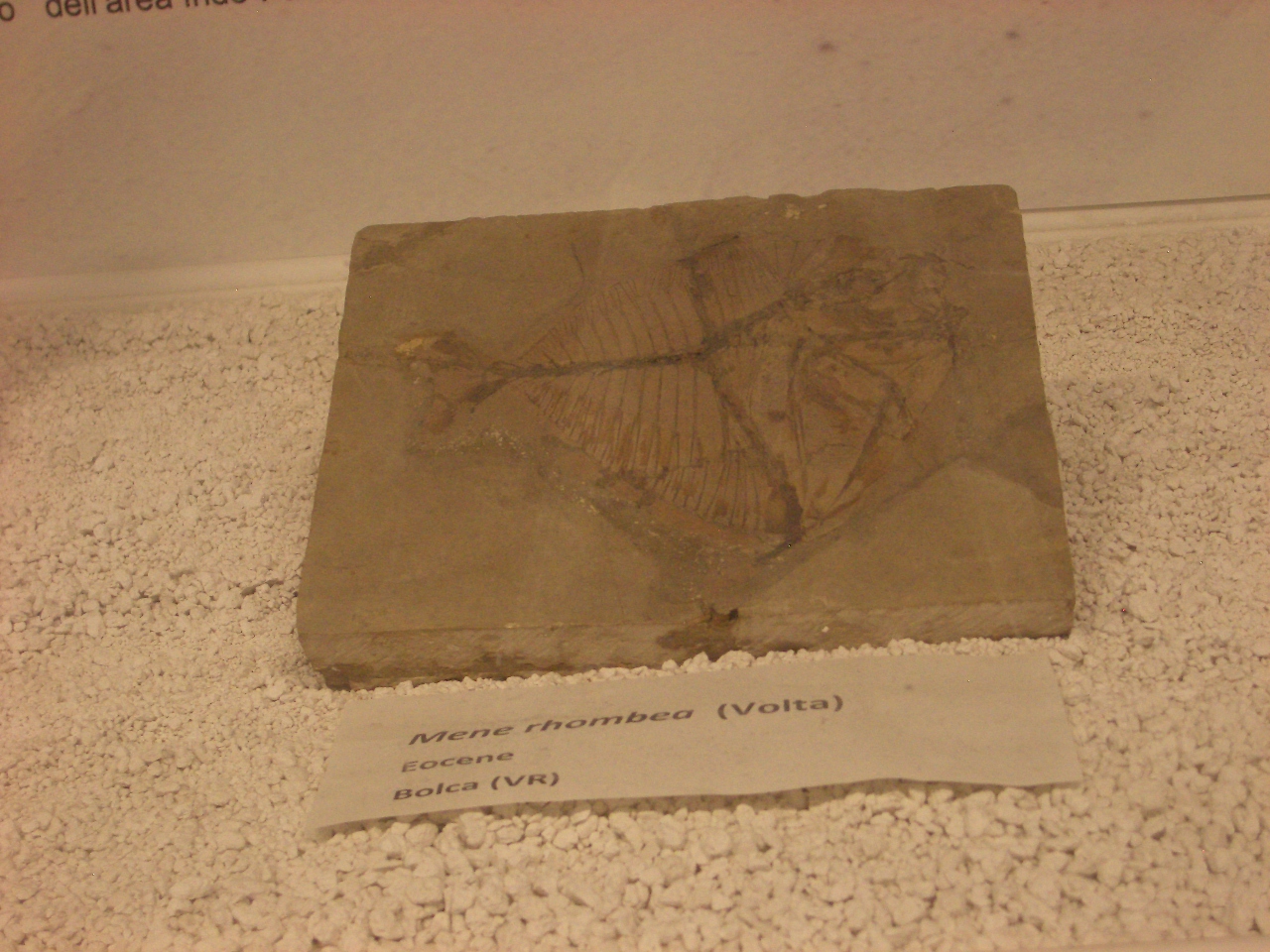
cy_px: 476
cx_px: 635
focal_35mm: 74
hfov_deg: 26.3
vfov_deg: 19.9
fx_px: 2715
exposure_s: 1/13
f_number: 3.9
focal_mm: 12.2
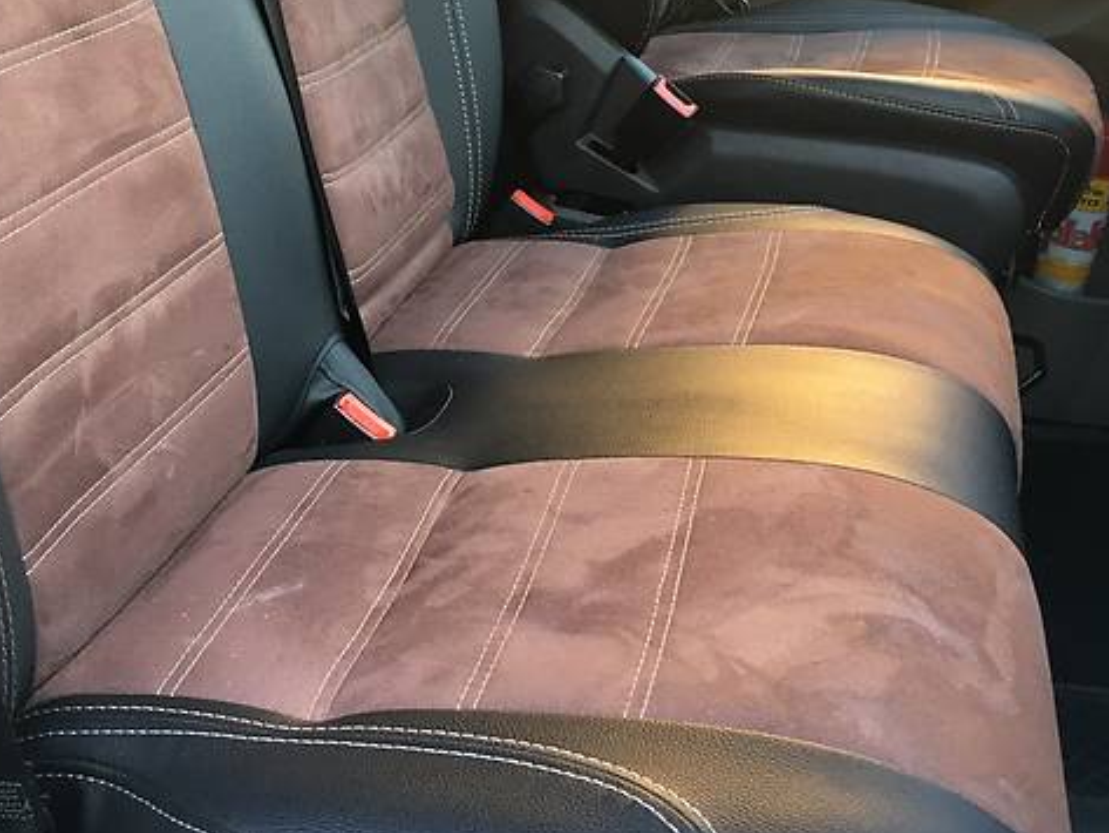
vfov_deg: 29.4
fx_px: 1570
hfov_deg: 38.6
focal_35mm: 49
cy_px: 239
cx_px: 415
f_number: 2.2
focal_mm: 4.2
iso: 50
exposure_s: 1/33
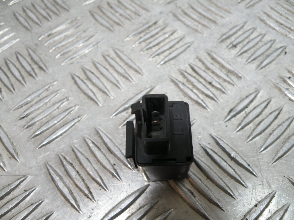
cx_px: 147
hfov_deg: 65.3
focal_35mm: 27
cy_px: 110
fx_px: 229
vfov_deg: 51.4
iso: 65
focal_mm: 4.7
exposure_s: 1/59.7
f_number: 2.8
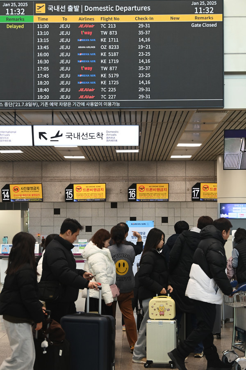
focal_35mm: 80
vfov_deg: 25.4
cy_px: 185
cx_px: 123
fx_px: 820
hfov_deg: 17.1
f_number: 5
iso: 1250
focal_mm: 80
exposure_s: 1/200
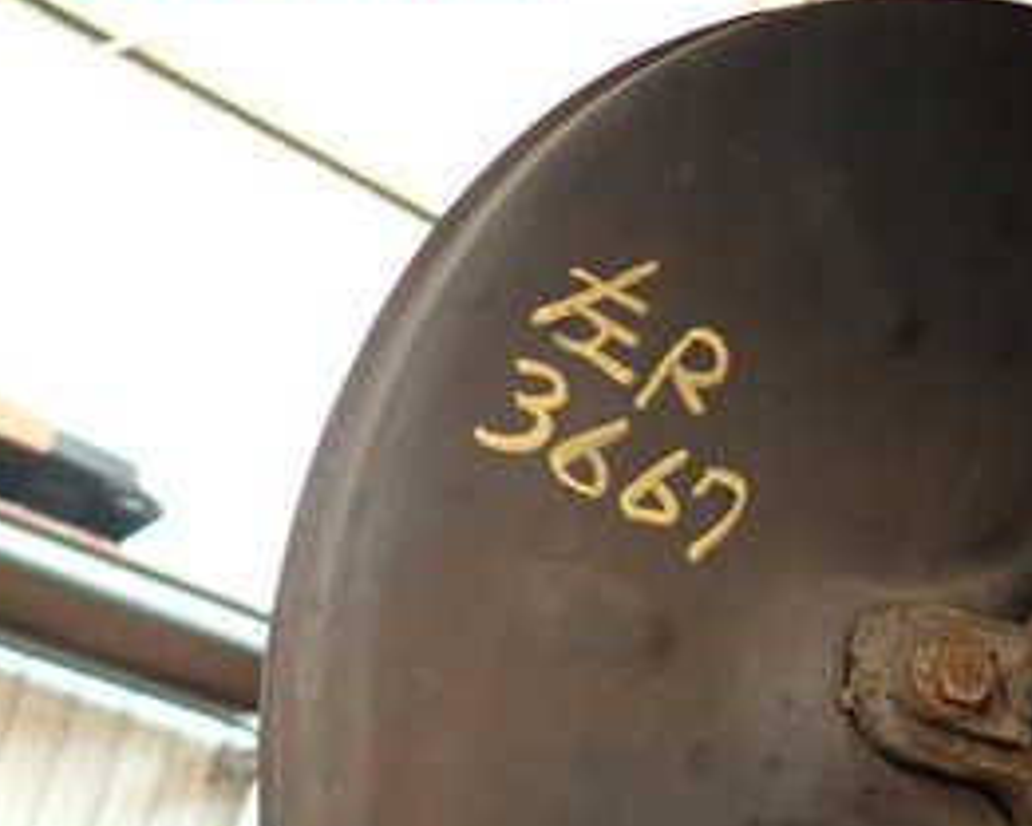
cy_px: 767
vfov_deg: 26.1
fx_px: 1711
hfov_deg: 31.4
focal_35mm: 56
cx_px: 996
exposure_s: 1/30
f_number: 2
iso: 320
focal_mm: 4.5
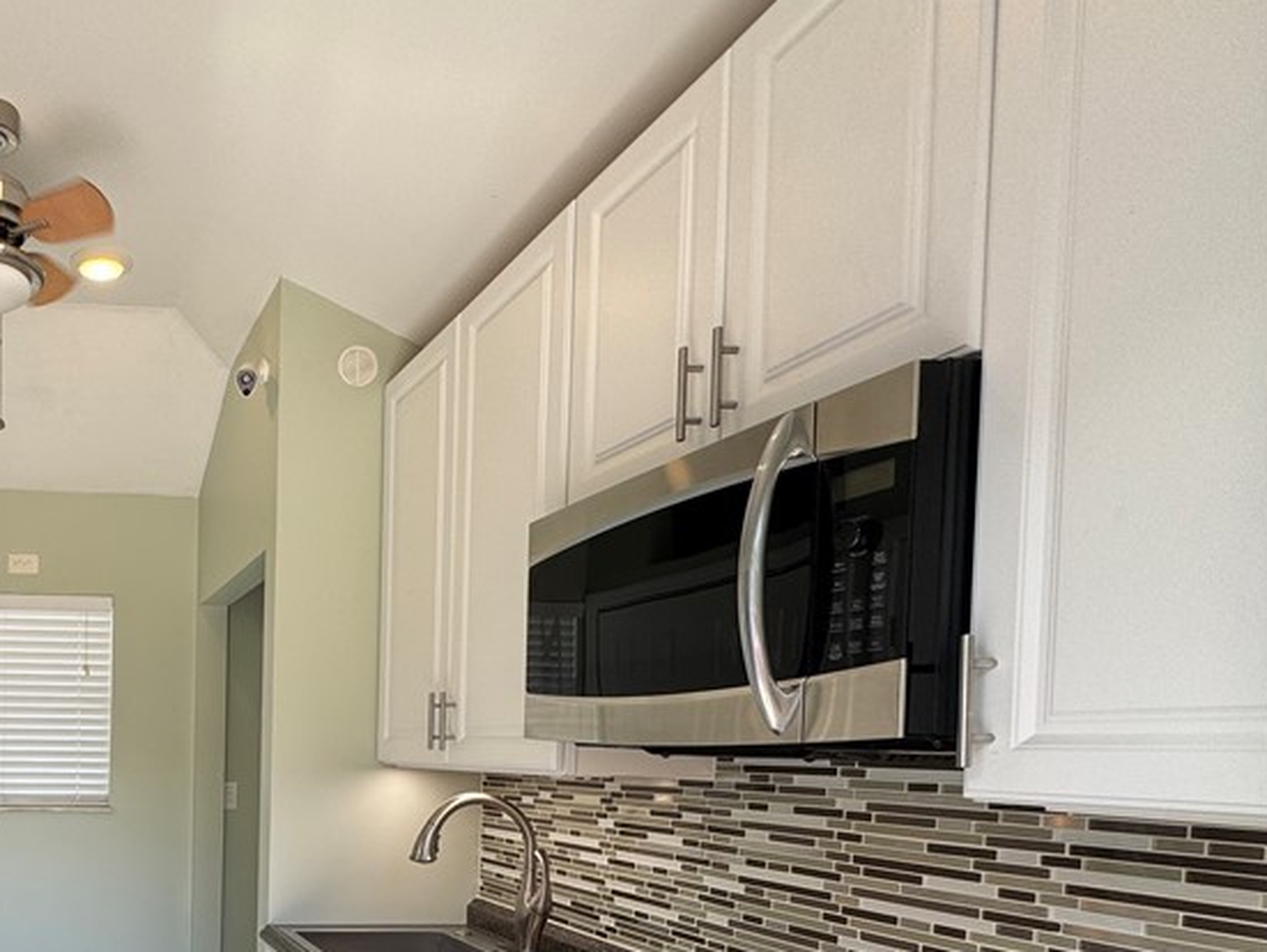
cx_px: 99
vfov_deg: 49.4
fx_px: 952
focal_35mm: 26
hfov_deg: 56.7
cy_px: 789
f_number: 2.2
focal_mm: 2.22
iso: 40
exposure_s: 1/131
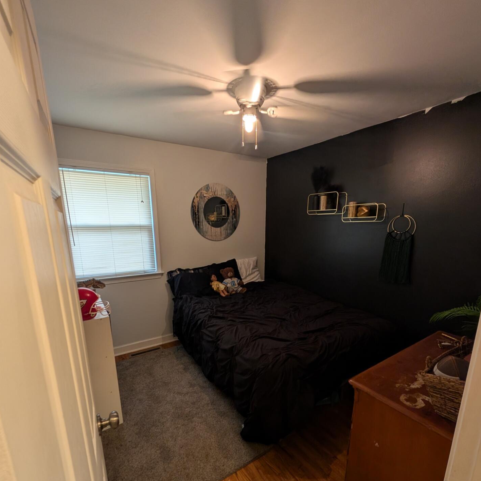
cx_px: 238
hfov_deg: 91.1
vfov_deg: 89.9
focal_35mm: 15
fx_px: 236
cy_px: 289
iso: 134
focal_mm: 2.02
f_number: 1.7
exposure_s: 1/40
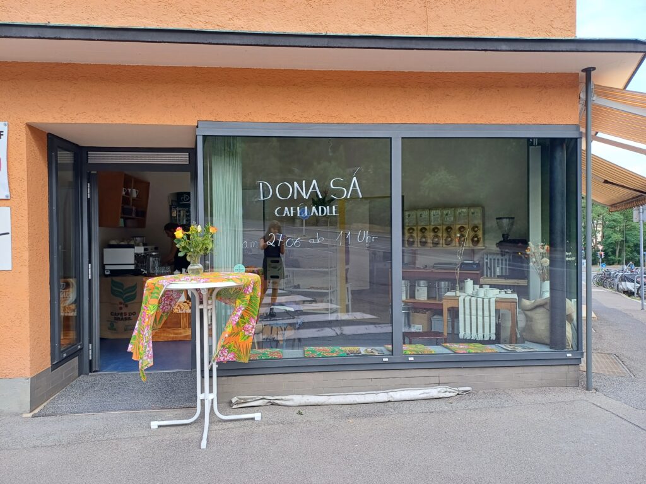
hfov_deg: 69.4
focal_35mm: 25
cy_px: 242
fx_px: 467
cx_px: 323
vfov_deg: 54.9
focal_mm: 4.65
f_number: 1.8
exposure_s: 1/124
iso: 50
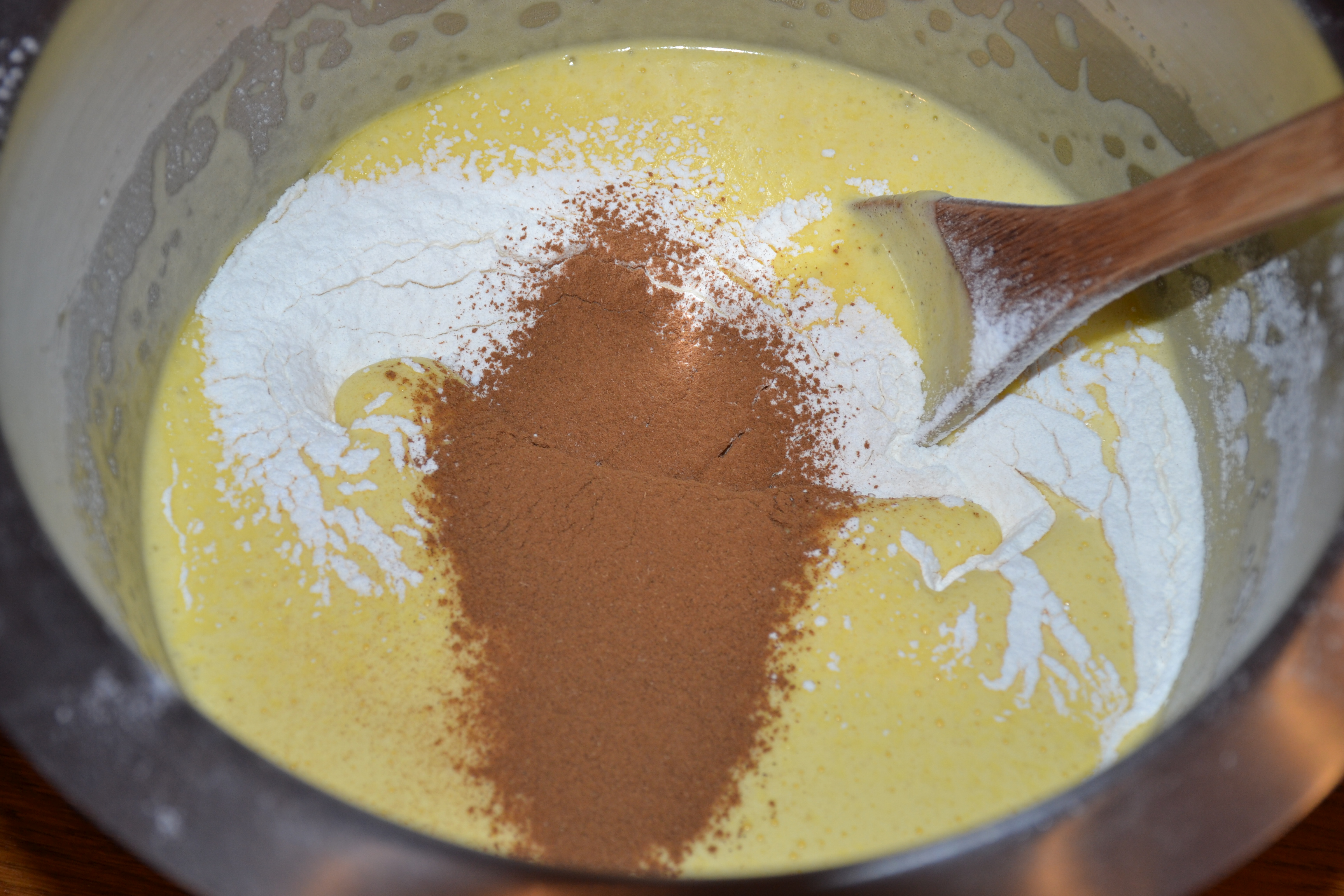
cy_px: 448
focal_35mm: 60
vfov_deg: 22.6
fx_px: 2240
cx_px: 672
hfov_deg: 33.4
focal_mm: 40
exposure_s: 1/60
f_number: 4.5
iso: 400
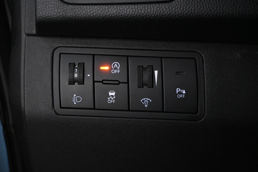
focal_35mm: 47
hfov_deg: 41.7
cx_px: 129
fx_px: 339
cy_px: 86
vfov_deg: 28.5
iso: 6400
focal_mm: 31.5
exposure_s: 1/60
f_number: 5
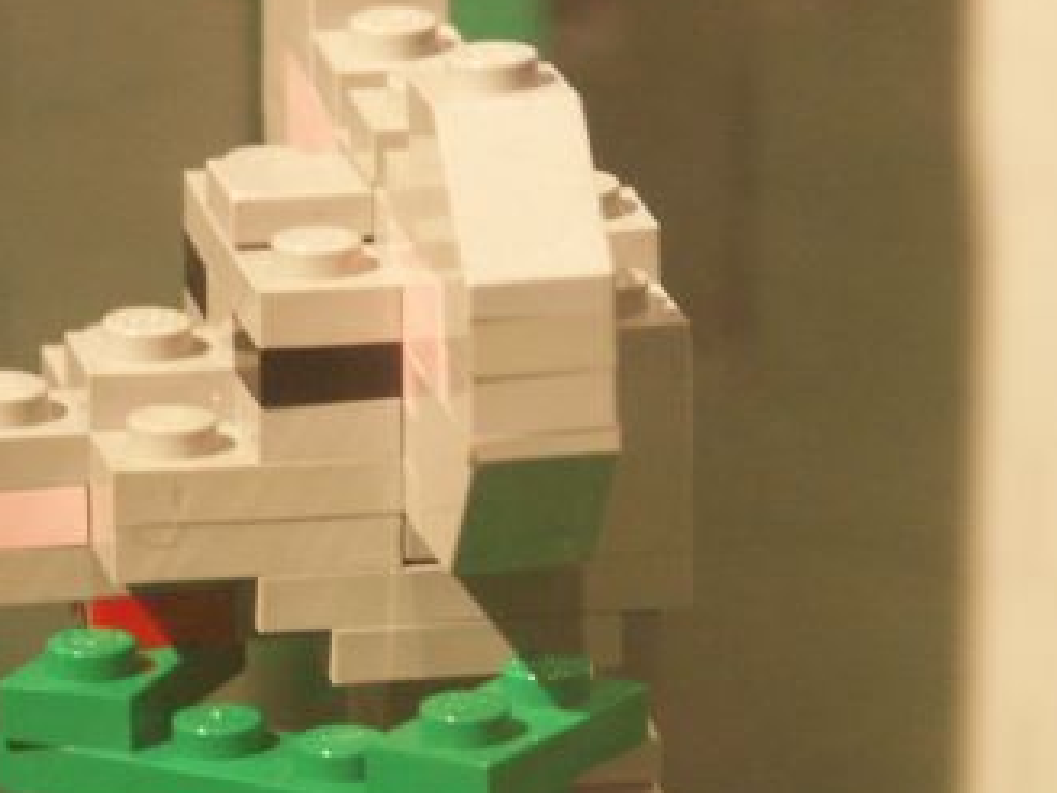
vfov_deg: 3.4
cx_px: 590
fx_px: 13161
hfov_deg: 4.6
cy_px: 732
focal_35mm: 431
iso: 200
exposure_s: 1/20
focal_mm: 35.12
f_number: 3.2
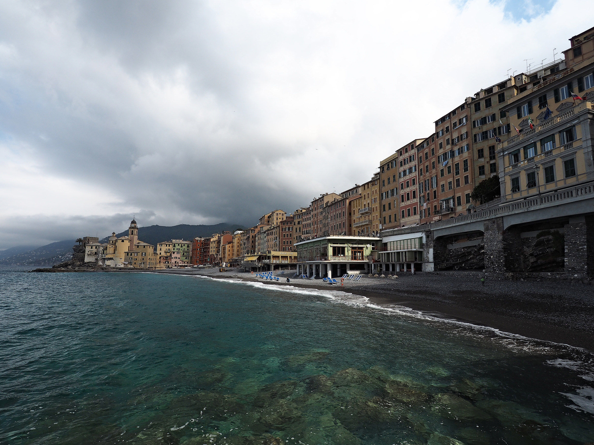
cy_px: 222
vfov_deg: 71.6
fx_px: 309
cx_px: 297
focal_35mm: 18
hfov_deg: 87.8
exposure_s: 1/200
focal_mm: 9
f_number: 7.1
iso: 200
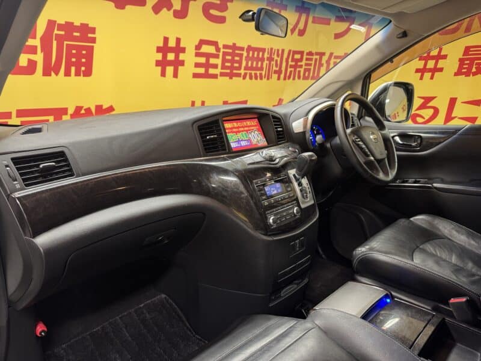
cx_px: 240
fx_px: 333
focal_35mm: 24
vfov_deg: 56.8
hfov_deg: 71.6
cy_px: 180
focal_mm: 6.76
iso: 160
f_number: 1.78
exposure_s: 1/50
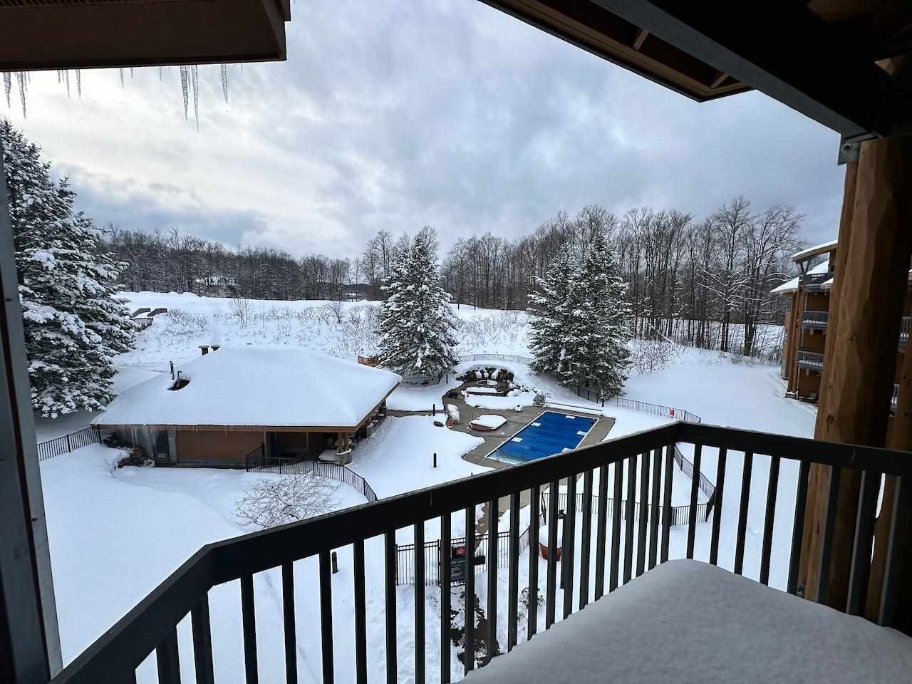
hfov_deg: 102.1
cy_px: 342
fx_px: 369
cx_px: 456
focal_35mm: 14
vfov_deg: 85.7
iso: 40
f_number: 2.2
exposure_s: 1/201
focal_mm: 2.22
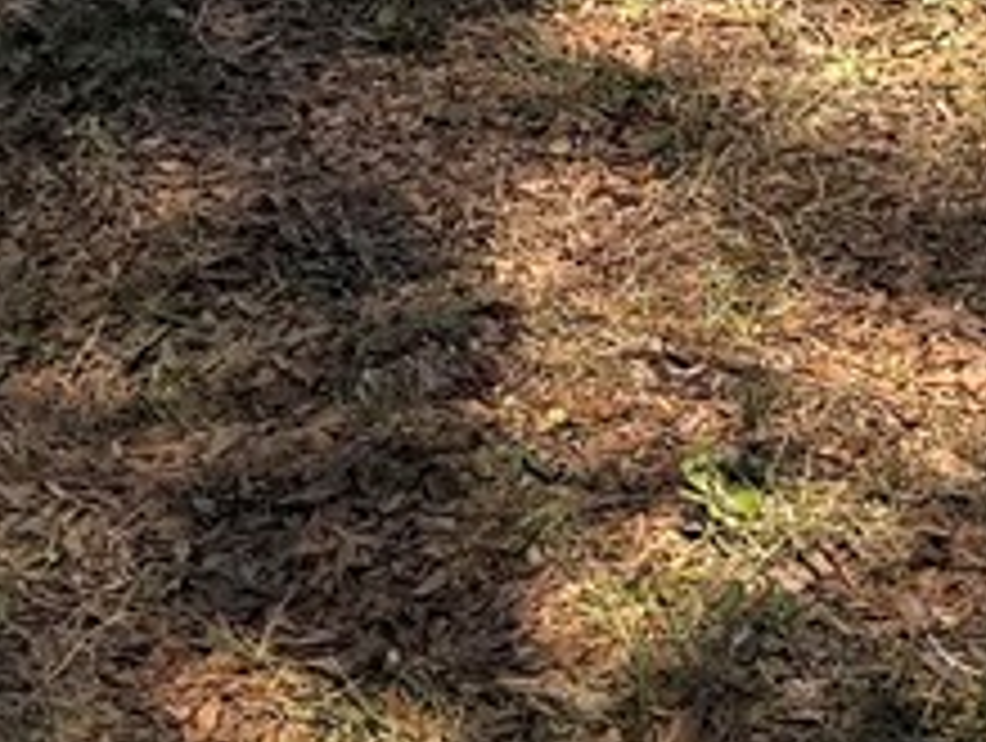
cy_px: -1578
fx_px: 4993
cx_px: 423
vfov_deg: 7.4
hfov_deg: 11.3
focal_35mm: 175
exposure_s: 1/1292
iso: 80
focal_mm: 6.76
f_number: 1.78
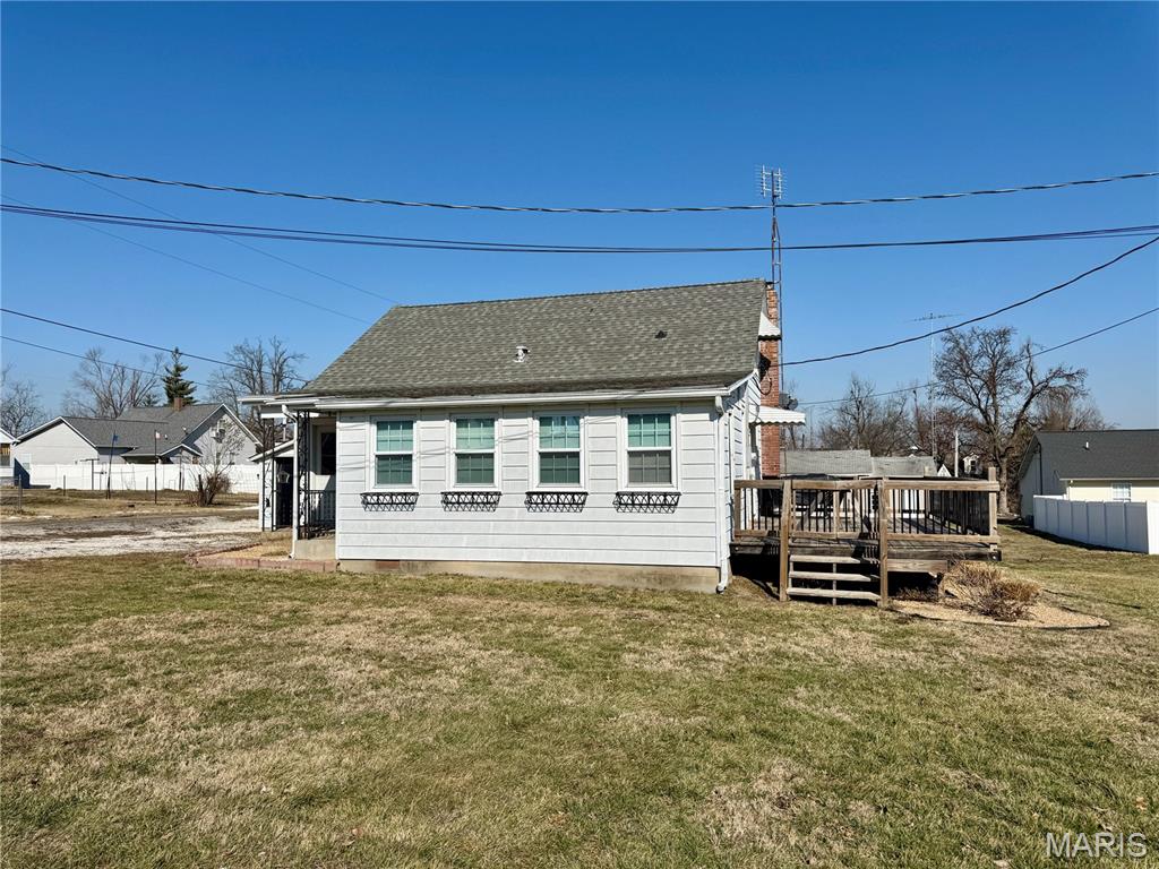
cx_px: 580
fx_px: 804
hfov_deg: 71.6
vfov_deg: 56.8
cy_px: 434
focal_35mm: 24
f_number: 1.78
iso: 80
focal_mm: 6.76
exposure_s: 1/10309
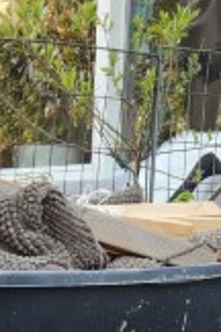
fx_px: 1390
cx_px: -80
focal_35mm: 151
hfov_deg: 8.9
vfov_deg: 11.6
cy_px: 754
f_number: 1.8
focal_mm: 5.4
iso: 64
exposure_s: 1/180
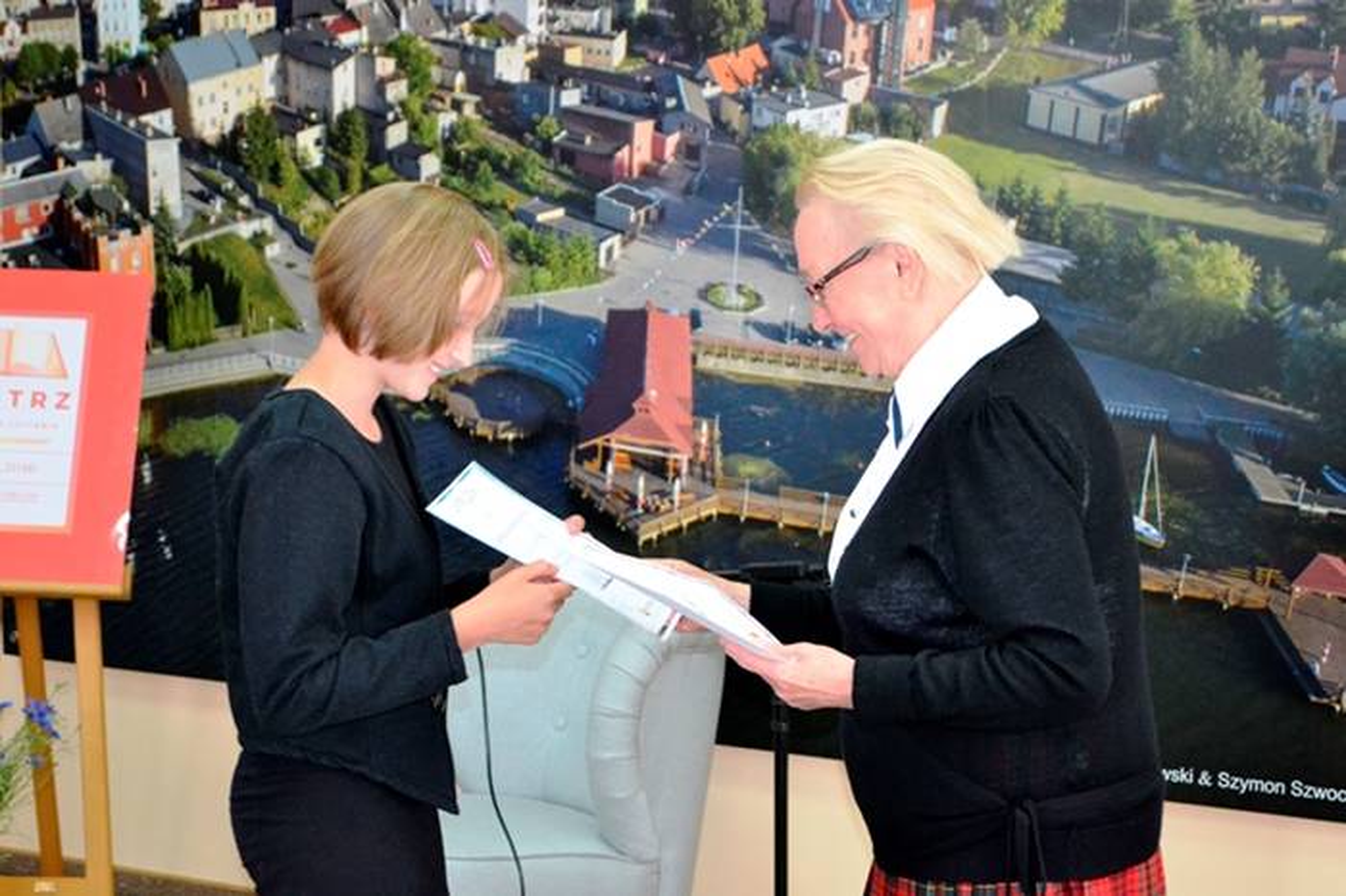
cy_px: 448
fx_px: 3083
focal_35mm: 82
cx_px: 673
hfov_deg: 24.6
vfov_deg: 16.5
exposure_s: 1/60
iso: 2000
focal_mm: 55
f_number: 5.6
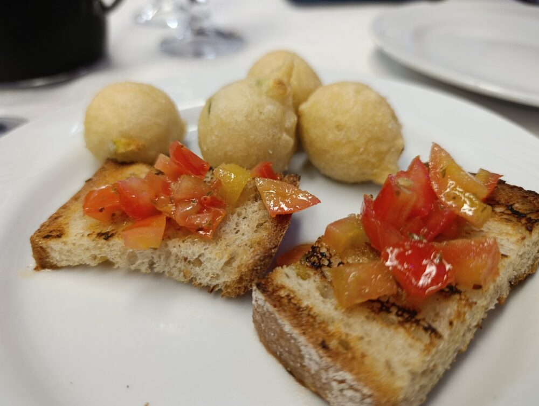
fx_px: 359
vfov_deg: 59.0
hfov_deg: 73.8
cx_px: 270
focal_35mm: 23
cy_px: 203
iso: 676
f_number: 1.65
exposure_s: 1/100
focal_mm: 6.11
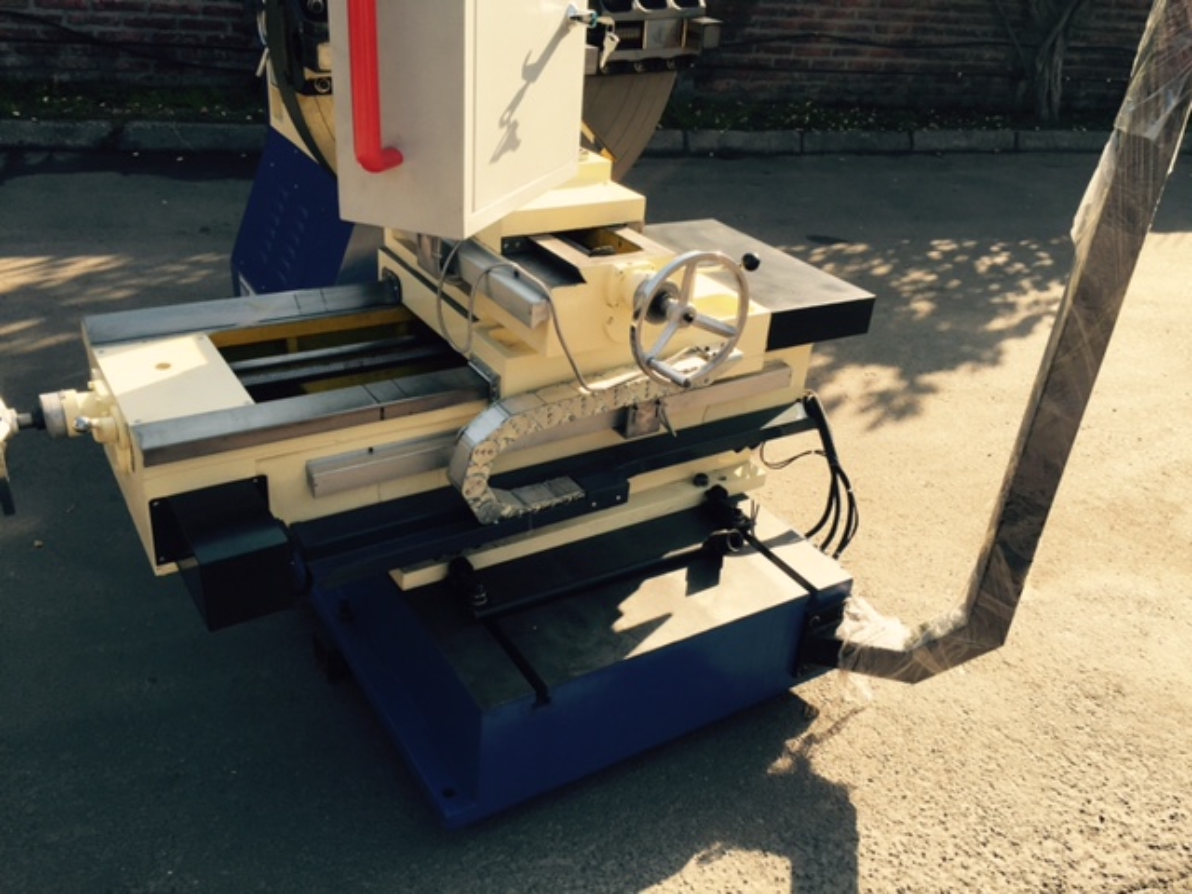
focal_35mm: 29
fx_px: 999
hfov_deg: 61.7
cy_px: 447
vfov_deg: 48.2
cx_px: 596
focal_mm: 4.15
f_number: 2.2
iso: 32
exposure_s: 1/638
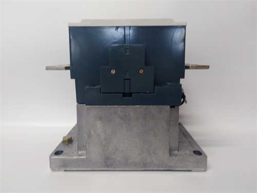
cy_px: 96
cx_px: 128
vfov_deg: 51.4
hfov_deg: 65.3
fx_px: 200
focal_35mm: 27
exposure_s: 1/33
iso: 194
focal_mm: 3.79
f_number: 2
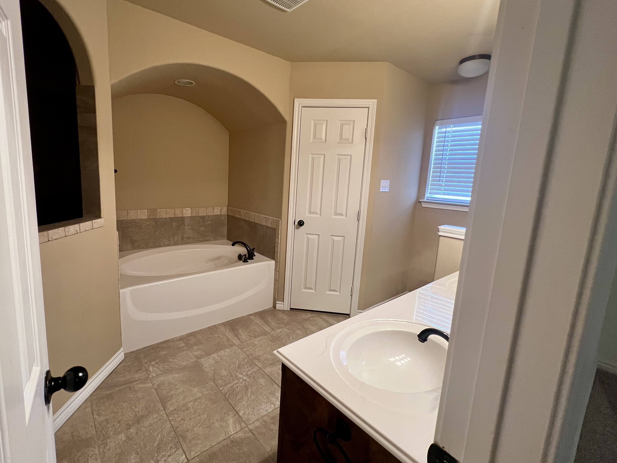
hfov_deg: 97.7
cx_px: 270
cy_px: 220
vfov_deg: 81.7
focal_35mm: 15
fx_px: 267
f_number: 1.8
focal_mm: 1.57
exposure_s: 1/60
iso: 320
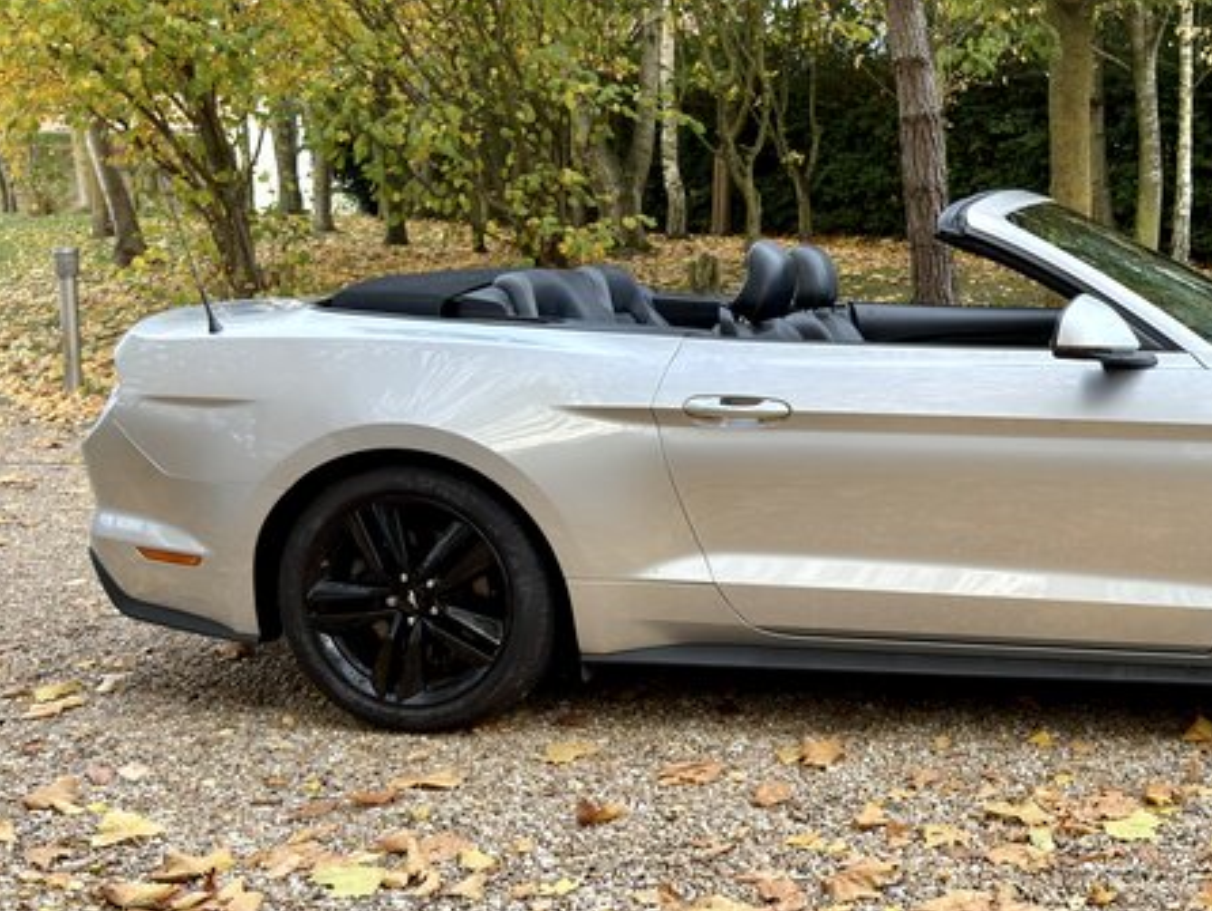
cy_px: 514
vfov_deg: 28.0
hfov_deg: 35.1
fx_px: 1822
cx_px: 1038
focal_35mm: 52
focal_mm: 6.76
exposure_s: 1/188
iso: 80
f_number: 1.78
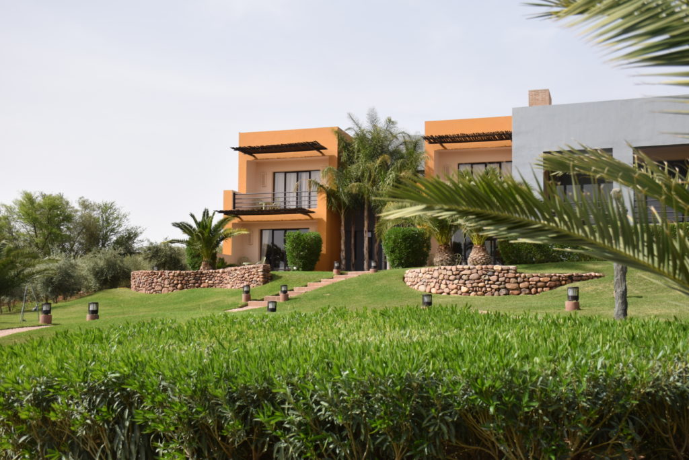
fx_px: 775
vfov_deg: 33.0
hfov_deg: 47.9
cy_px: 230
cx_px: 344
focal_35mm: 40
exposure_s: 1/250
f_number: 8
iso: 100
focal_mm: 27
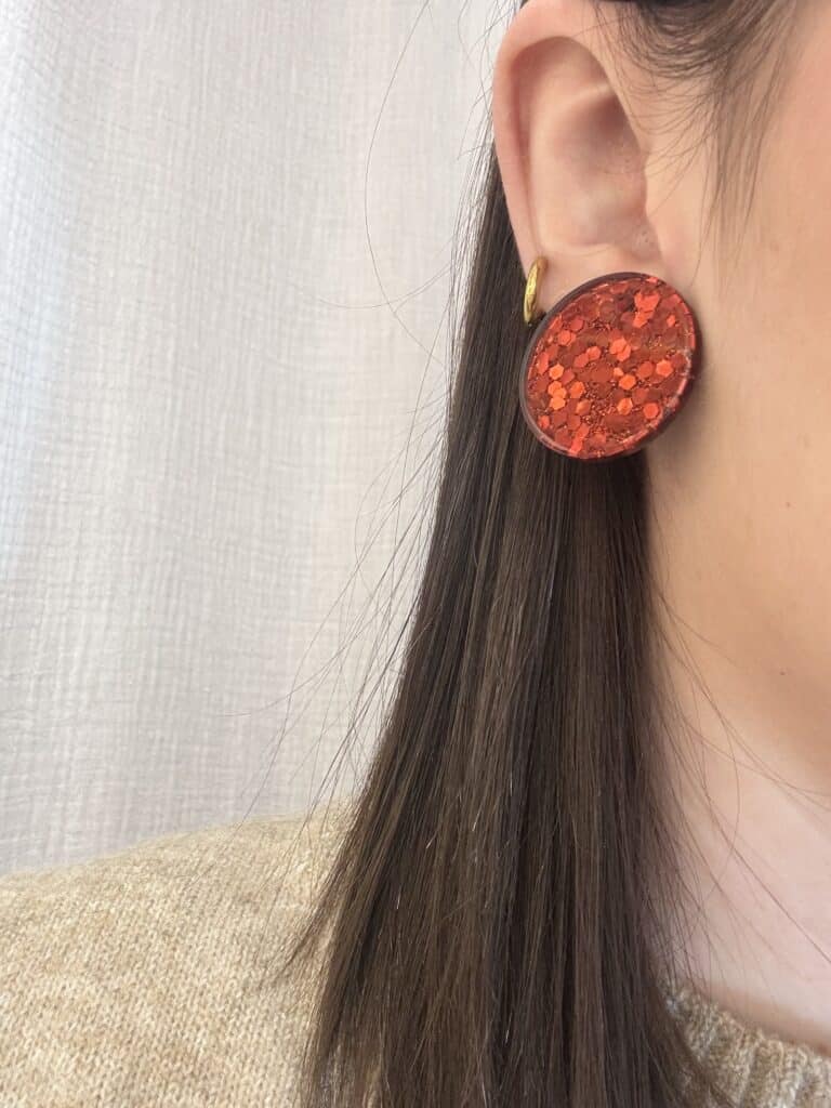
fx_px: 960
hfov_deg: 46.8
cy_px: 554
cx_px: 416
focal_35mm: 30
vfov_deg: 60.0
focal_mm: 2.69
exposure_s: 1/50
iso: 100
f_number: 1.9
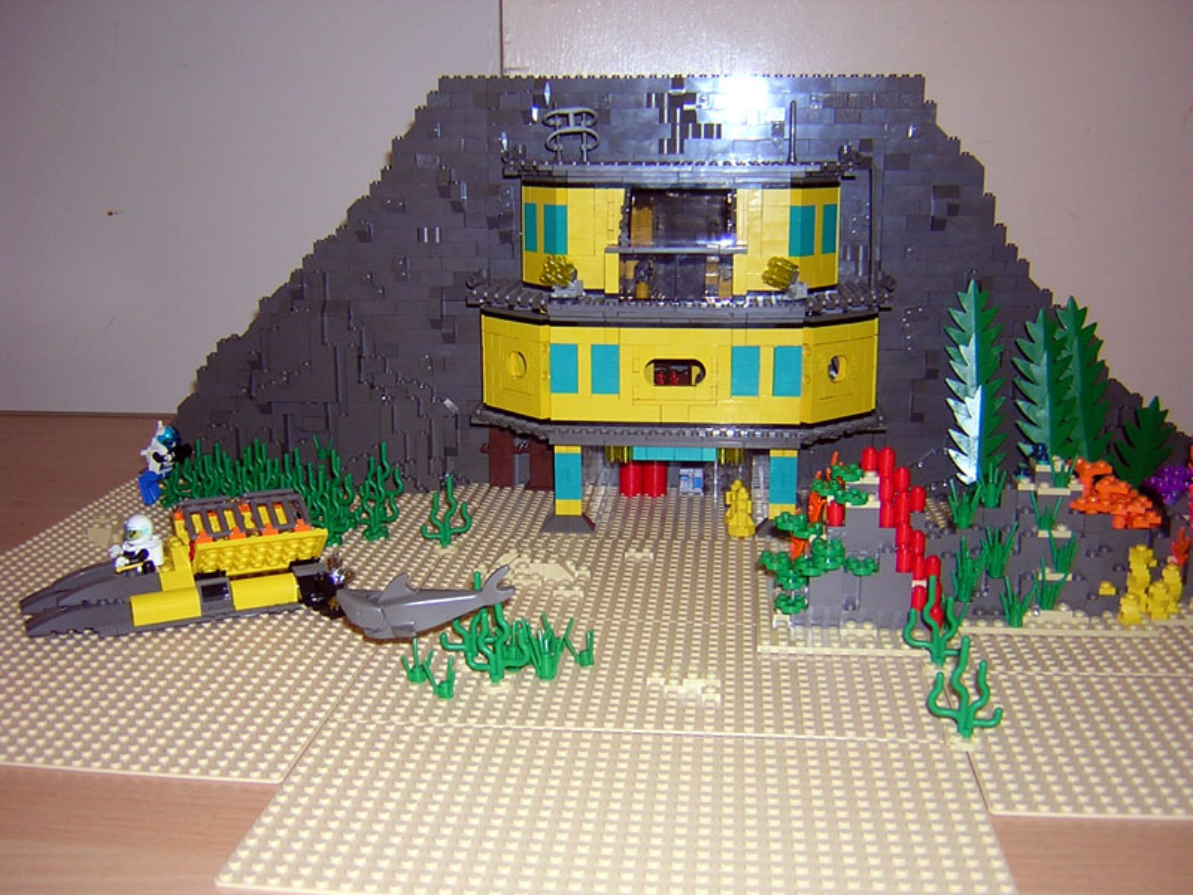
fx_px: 1241
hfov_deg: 51.4
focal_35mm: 36
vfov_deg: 39.7
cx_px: 596
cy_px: 448
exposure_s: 1/60.1
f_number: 2.6
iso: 100
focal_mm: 4.7
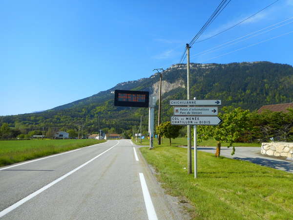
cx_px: 146
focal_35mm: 25
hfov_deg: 69.4
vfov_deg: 54.9
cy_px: 110
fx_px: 212
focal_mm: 4.5
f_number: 3.7
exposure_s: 1/640
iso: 80
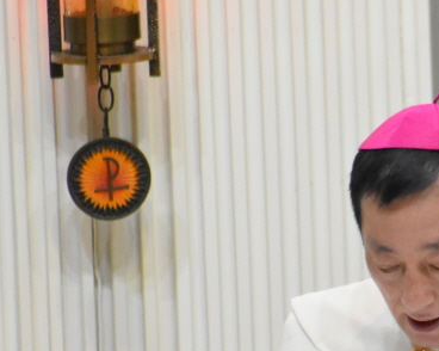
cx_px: 385
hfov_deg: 2.3
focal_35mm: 842
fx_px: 10934
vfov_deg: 1.8
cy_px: 283
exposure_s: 1/125
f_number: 5.6
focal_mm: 220
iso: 5600
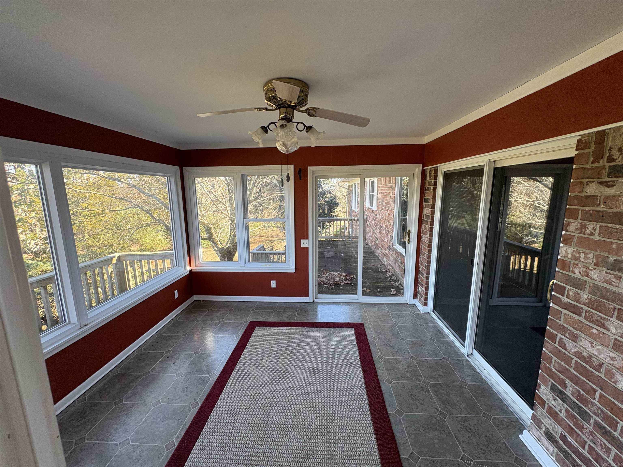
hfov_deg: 102.1
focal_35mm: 14
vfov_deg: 85.7
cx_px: 312
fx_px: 252
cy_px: 234
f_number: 2.2
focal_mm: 2.22
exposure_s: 1/99
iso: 64
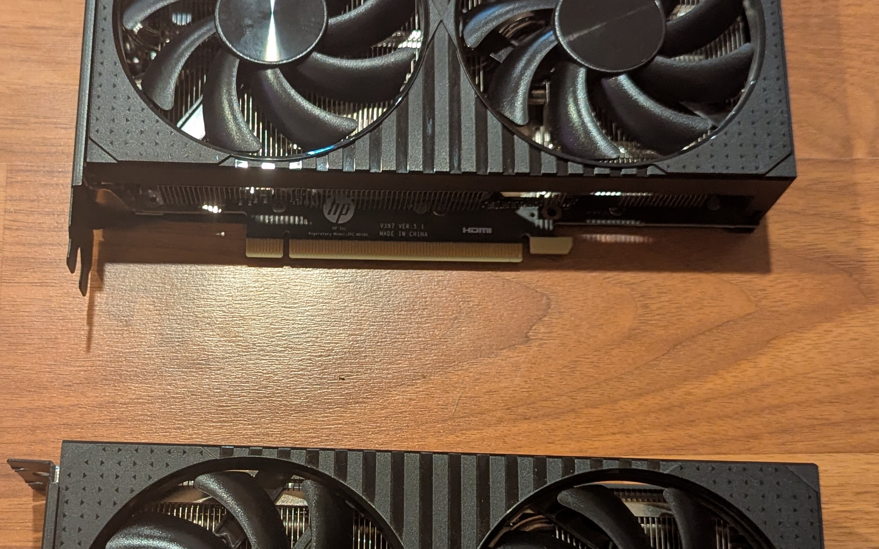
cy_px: 377
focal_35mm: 53
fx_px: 1270
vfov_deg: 24.3
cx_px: 361
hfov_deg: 38.1
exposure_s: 1/24
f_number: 1.85
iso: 549
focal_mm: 6.81
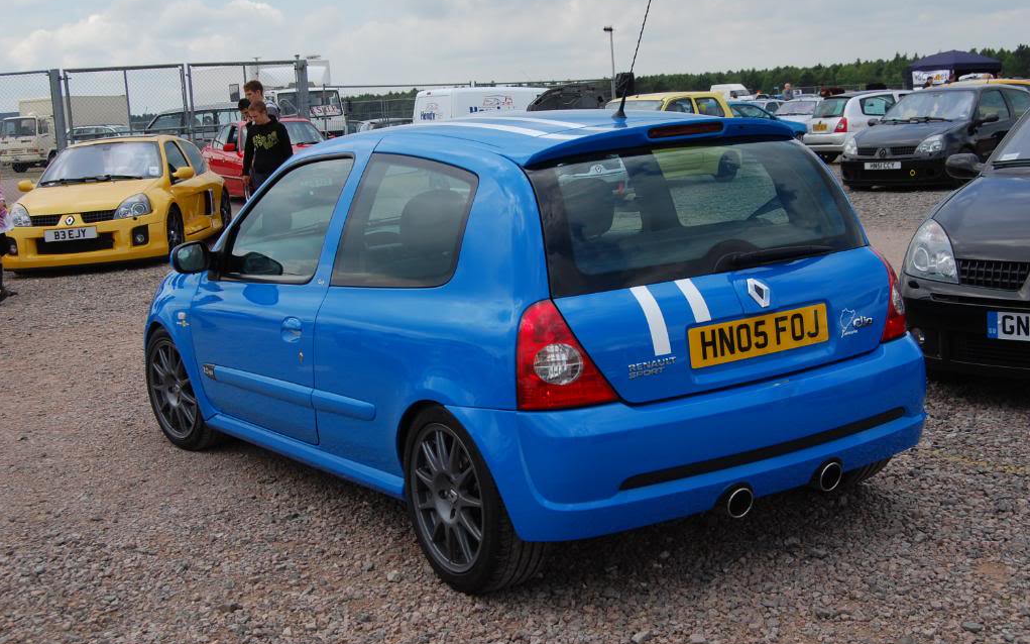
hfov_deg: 42.2
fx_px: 1334
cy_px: 320
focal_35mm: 48
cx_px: 514
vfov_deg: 27.1
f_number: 9
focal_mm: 31
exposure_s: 1/320
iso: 200
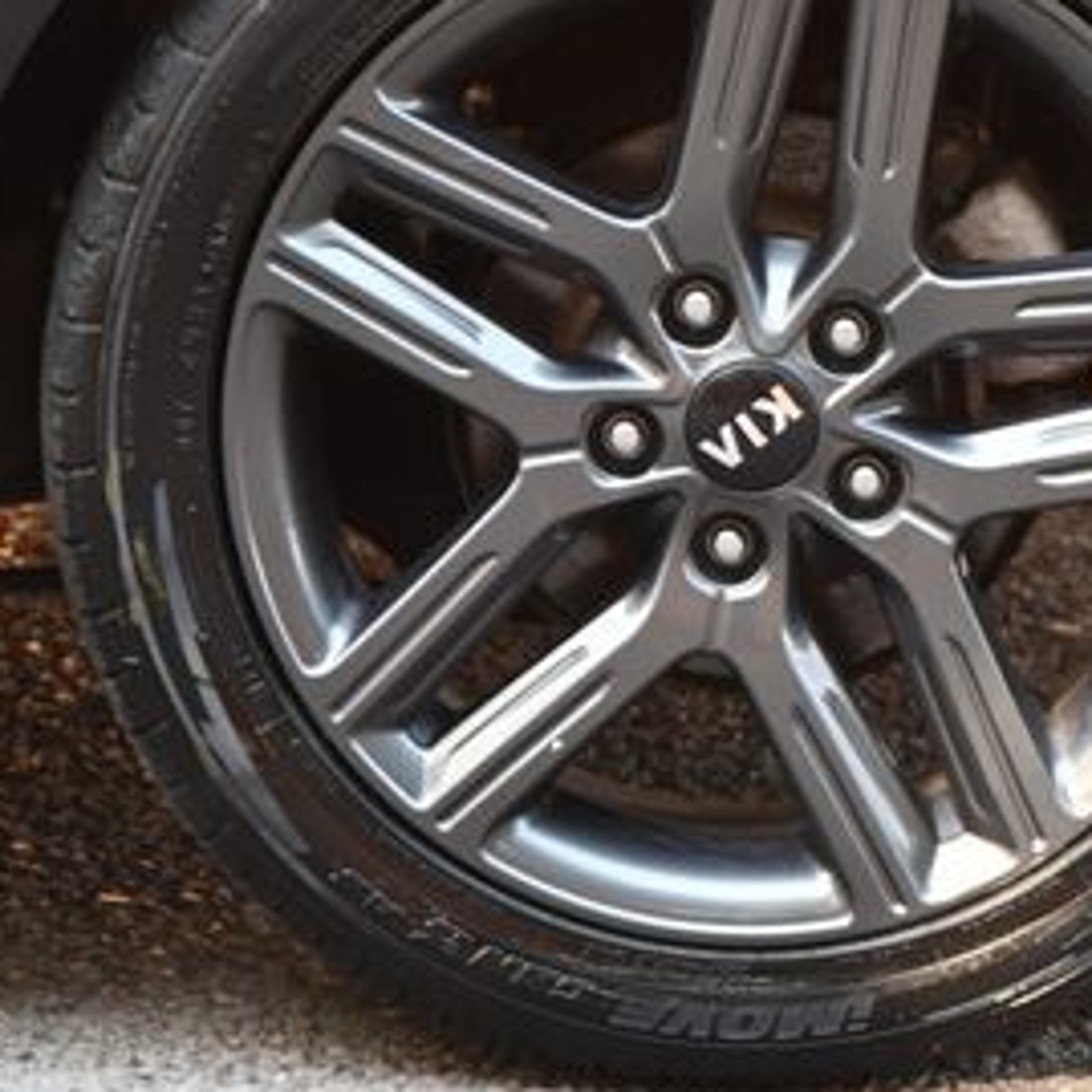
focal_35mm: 333
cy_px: 337
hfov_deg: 5.3
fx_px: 11885
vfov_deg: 5.3
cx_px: 816
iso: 800
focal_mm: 110
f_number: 4.8
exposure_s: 1/160
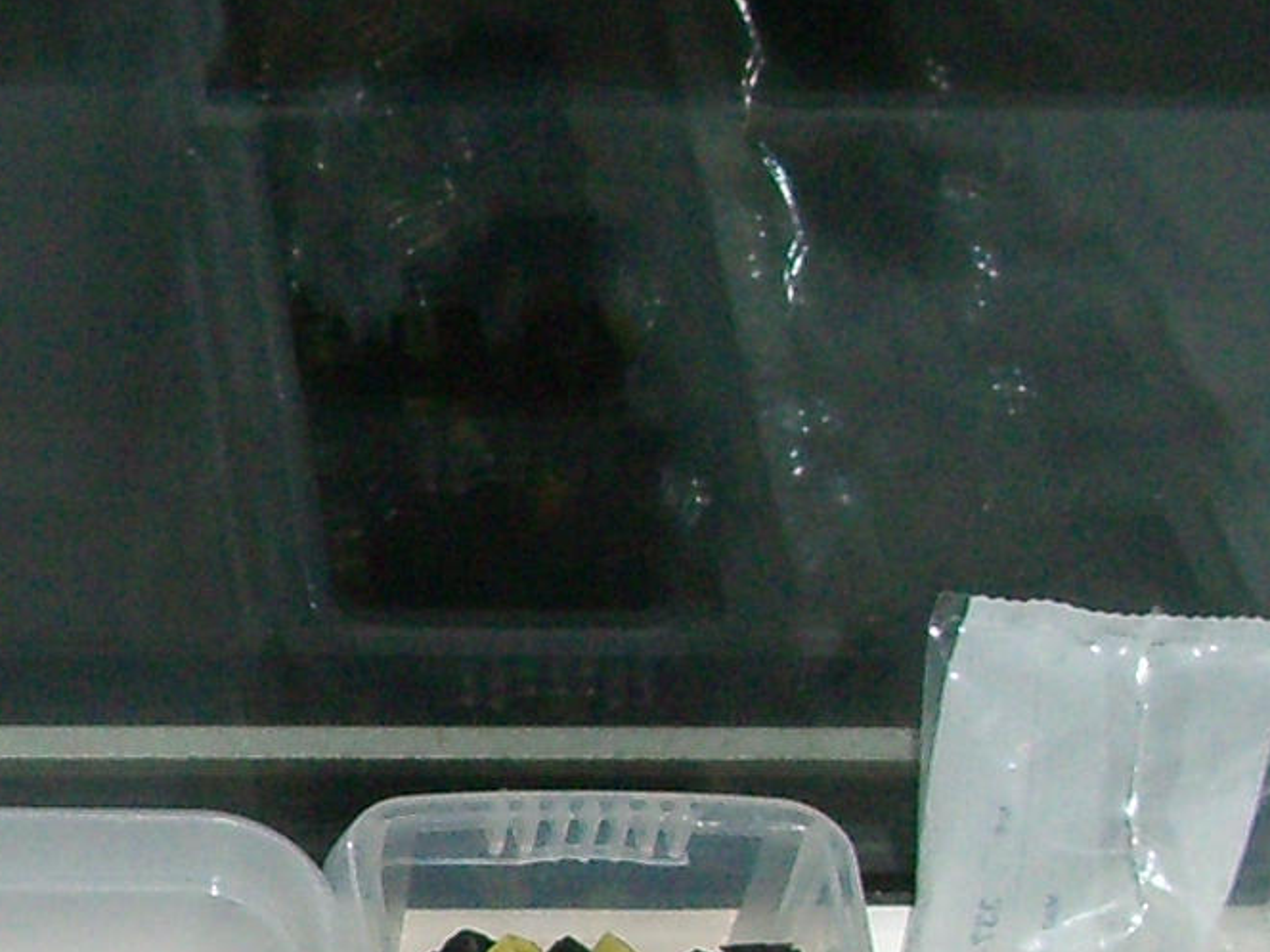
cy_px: 1111
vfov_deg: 7.8
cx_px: -625
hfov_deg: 10.1
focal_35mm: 189
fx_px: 6934
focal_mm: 8.2
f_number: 3.1
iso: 200
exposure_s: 1/60
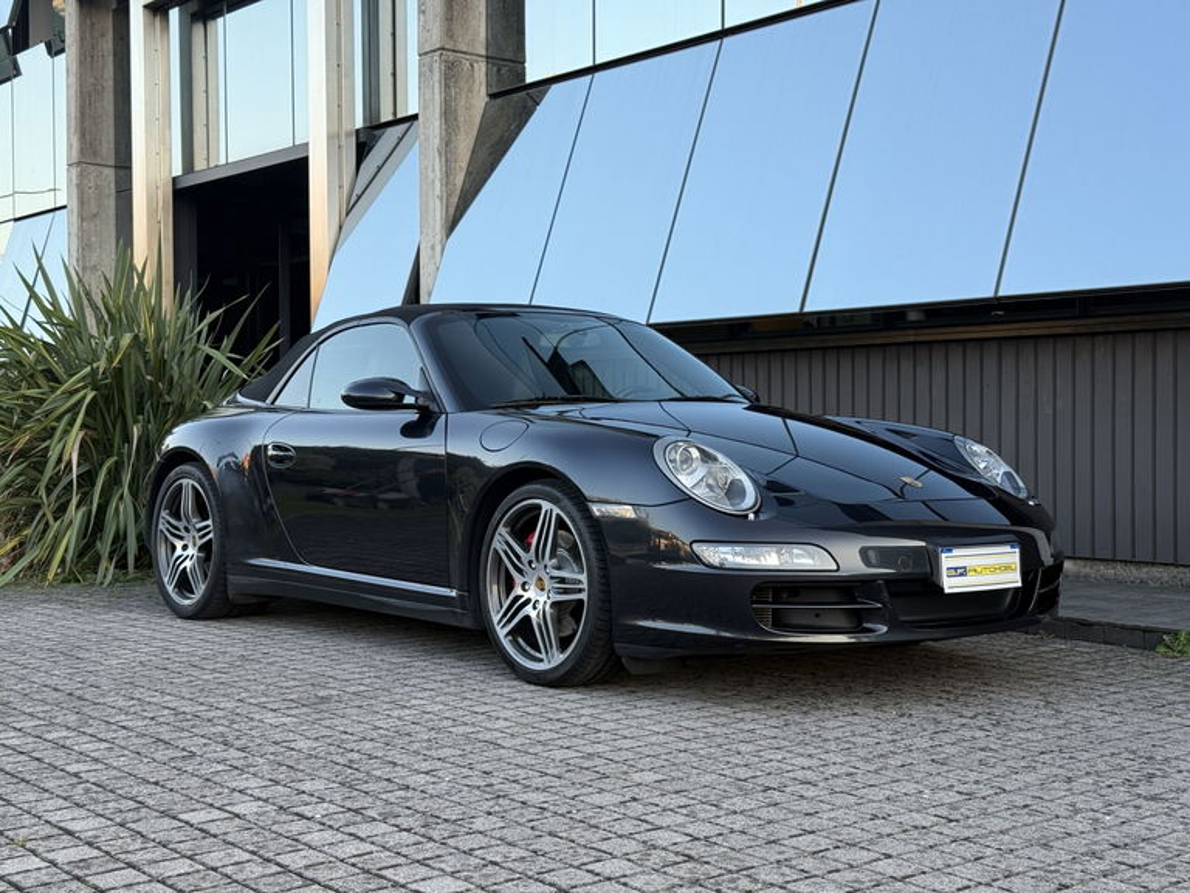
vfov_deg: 30.3
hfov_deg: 39.7
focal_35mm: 48
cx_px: 595
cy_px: 446
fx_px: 1650
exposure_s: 1/268
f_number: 1.78
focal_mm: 6.76
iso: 64
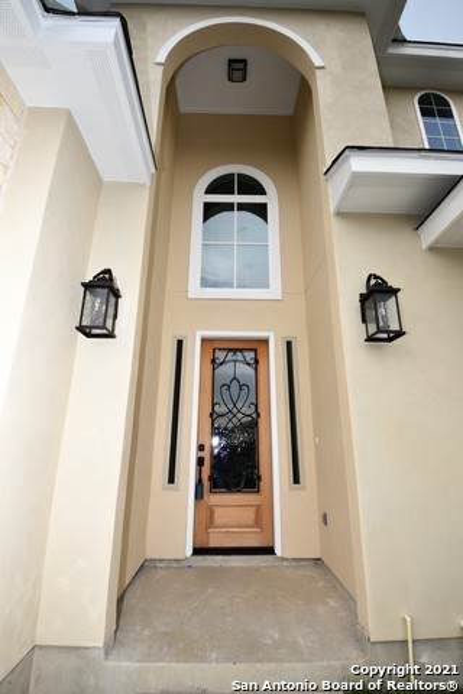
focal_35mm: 16
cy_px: 347
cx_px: 232
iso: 140
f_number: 5
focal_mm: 10.5
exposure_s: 1/200
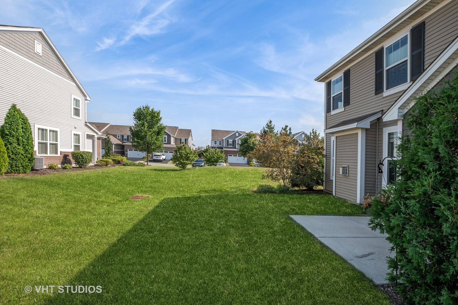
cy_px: 152
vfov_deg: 77.3
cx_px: 229
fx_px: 191
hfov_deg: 100.4
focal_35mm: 15
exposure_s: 1/320
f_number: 7.1
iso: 250
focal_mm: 10
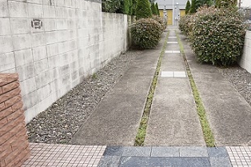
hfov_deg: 53.5
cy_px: 79
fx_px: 244
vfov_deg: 37.8
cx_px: 165
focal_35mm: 35
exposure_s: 1/160
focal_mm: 16
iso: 200
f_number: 4
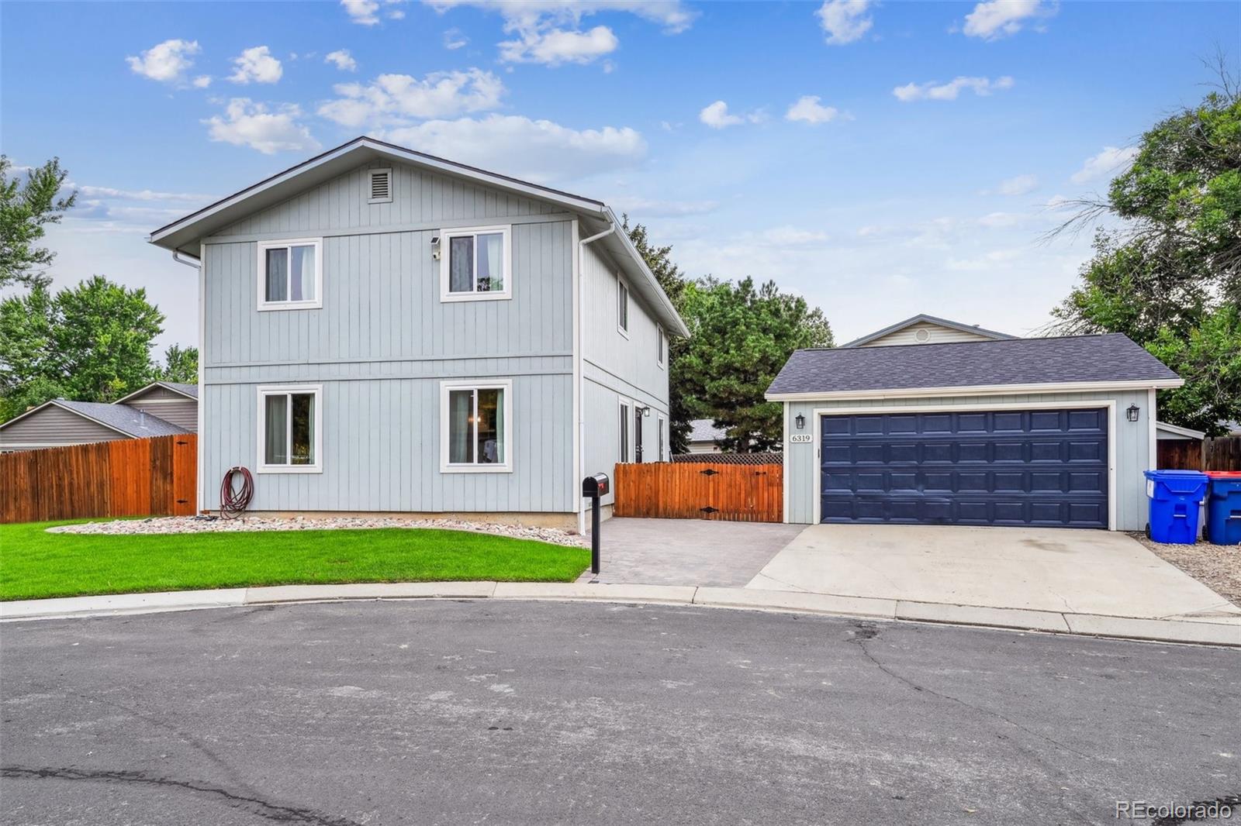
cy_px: 413
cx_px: 620
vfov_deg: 59.5
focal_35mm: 21
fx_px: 724
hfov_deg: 81.2
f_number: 10
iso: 400
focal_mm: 21
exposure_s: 1/125
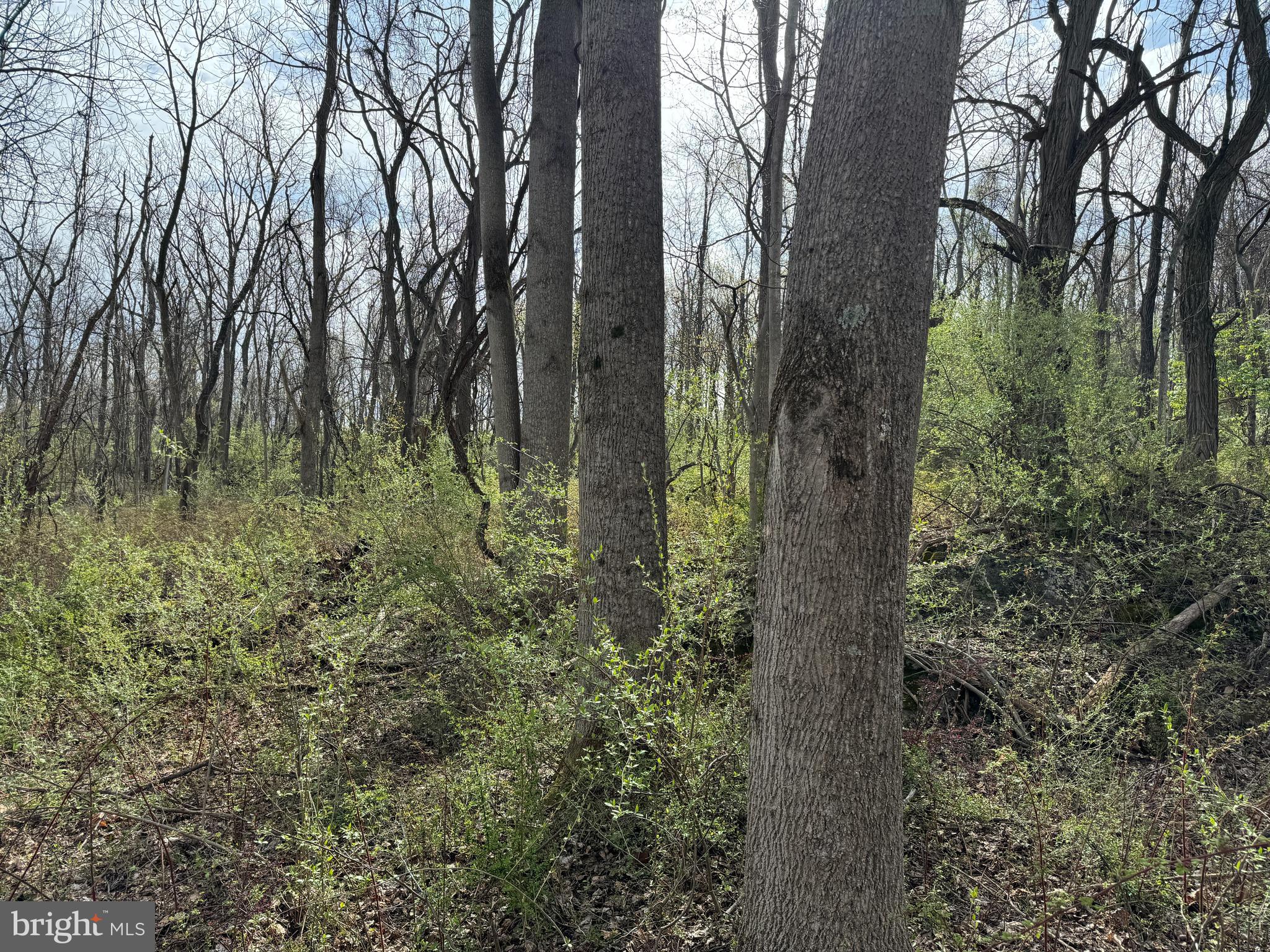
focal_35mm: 24
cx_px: 635
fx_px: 881
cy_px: 476
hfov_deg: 71.6
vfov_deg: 56.8
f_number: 1.78
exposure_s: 1/1721
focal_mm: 6.86
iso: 80
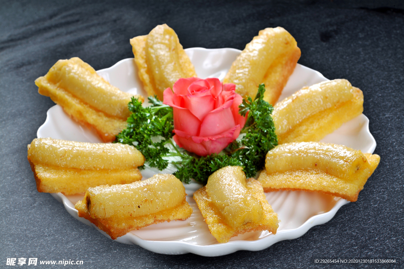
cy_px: 134
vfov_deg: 18.2
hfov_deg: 27.0
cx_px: 202
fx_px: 841
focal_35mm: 75
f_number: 6.3
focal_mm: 50
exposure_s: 1/500
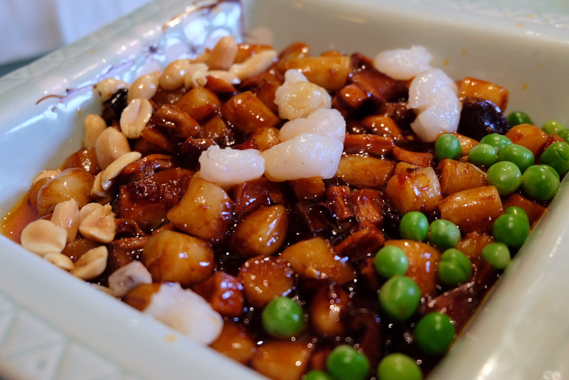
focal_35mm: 42
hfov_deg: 46.4
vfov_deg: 31.9
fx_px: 664
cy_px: 190
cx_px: 284
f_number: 4.5
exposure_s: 1/30
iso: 1250
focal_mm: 28.2
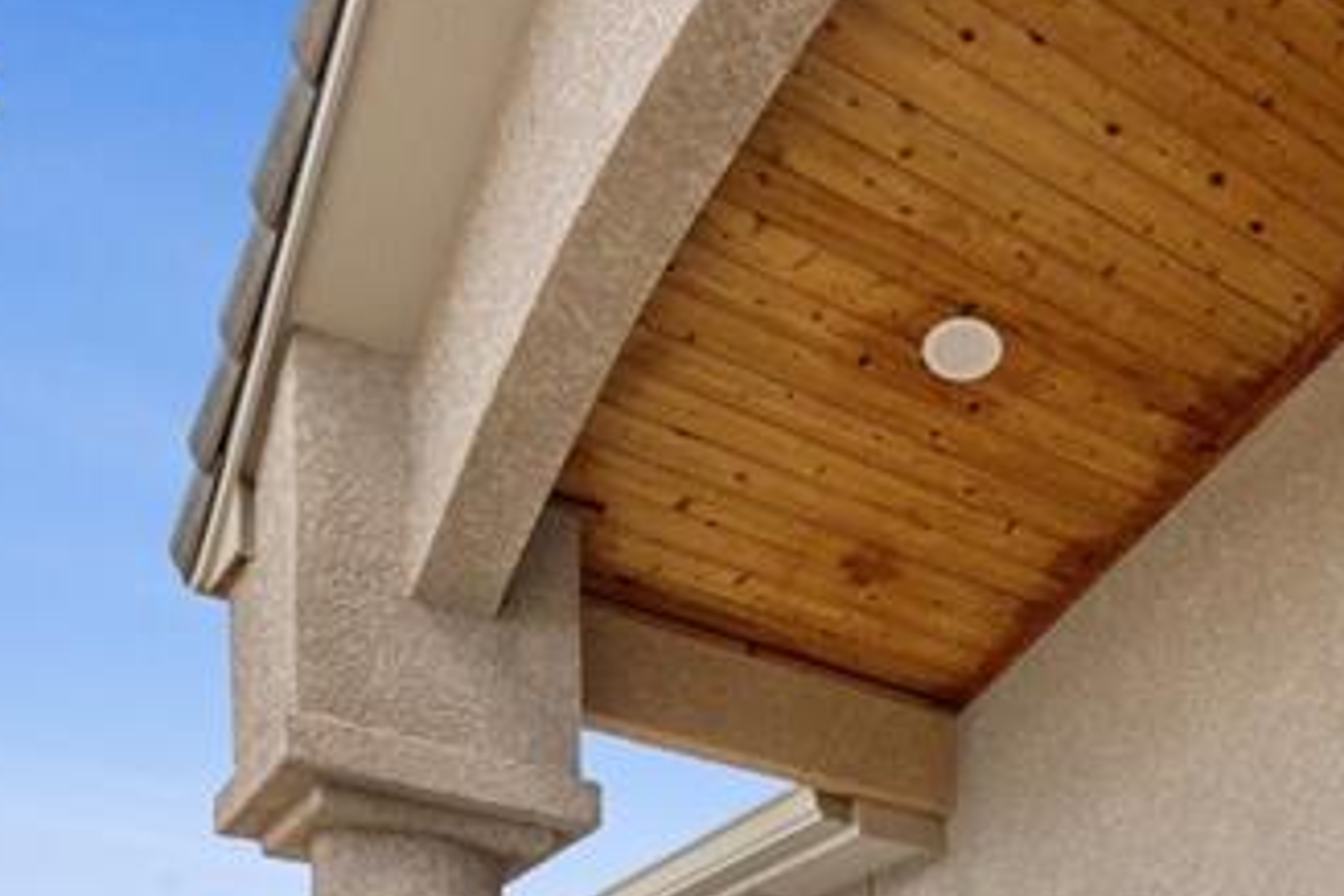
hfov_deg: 38.5
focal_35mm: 47
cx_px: 1254
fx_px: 1755
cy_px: 1377
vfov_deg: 22.8
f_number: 7.1
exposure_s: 1/200
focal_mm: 15
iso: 400
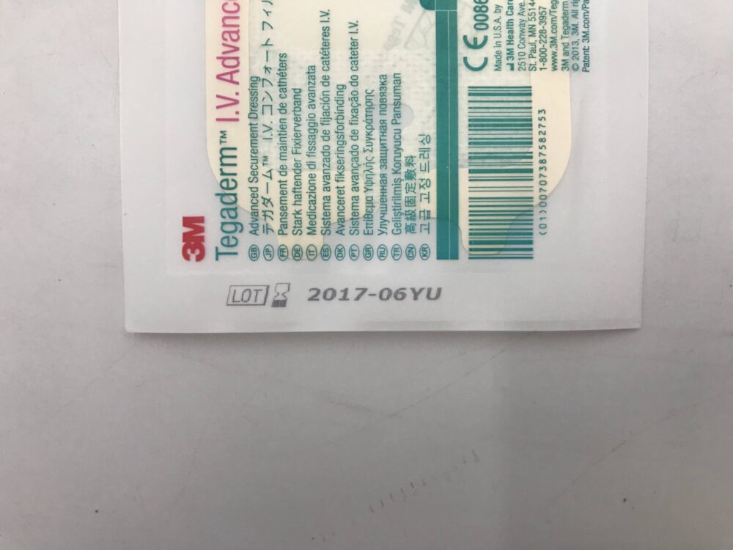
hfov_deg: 63.4
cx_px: 366
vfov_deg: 49.7
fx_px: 593
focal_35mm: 28
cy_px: 275
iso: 20
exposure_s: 1/40
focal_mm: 3.99
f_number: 1.8
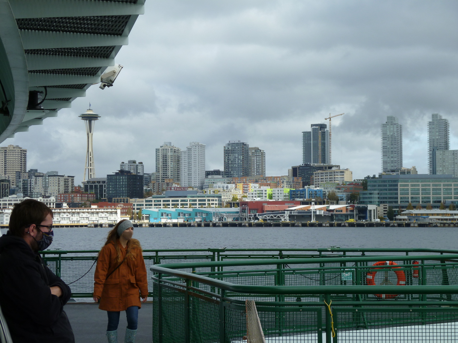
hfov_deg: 27.4
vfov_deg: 20.7
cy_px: 172
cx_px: 229
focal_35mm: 71
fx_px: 939
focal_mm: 12.7
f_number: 4.8
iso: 80
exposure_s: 1/250
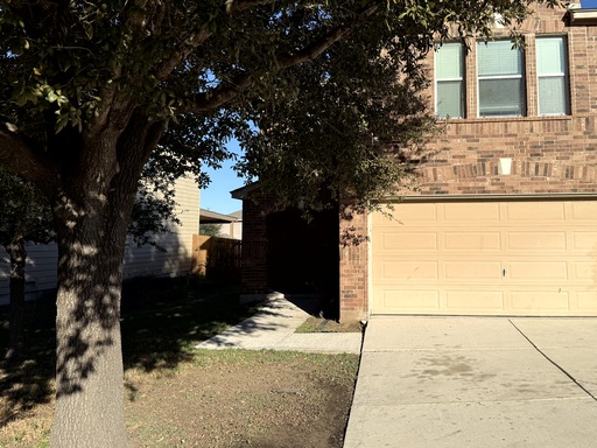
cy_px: 184
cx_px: 367
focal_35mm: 30
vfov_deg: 46.6
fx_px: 517
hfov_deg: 59.3
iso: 80
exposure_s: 1/6173
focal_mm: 6.76
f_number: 1.78
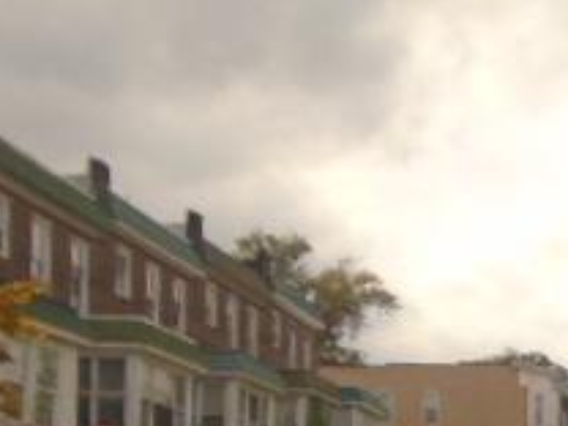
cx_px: 735
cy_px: 565
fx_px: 1313
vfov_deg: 17.2
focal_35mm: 80
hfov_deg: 22.0
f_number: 8
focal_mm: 4.6
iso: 100
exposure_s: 1/200
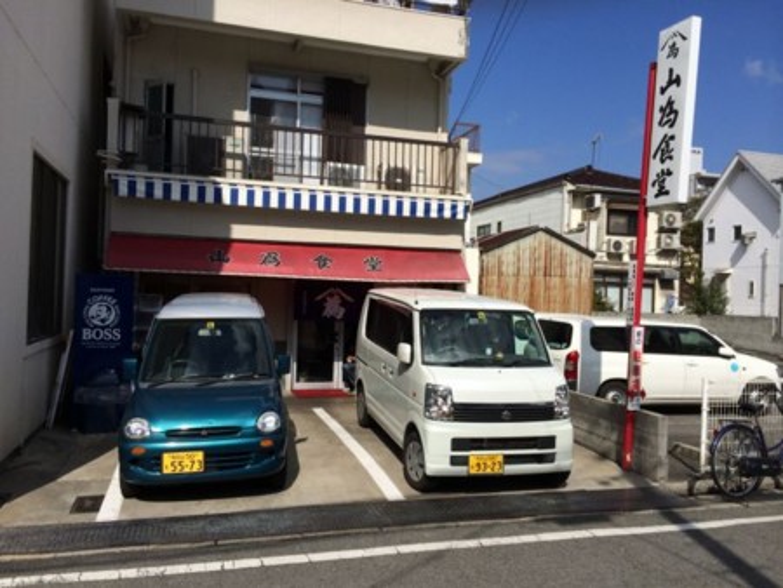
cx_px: 392
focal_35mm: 30
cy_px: 294
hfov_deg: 59.9
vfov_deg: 46.8
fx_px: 679
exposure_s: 1/4115
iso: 32
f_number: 2.2
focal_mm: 4.12
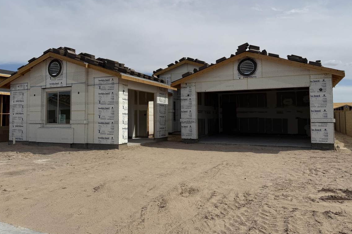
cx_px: 164
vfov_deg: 46.3
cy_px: 104
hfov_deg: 65.4
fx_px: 274
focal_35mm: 28
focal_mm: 6.76
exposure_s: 1/10309
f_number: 1.78
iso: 80
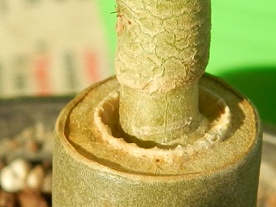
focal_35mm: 40
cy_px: 126
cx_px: 154
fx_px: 319
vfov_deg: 35.8
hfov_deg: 46.7
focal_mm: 5.6
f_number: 3.7
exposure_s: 1/400
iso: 160
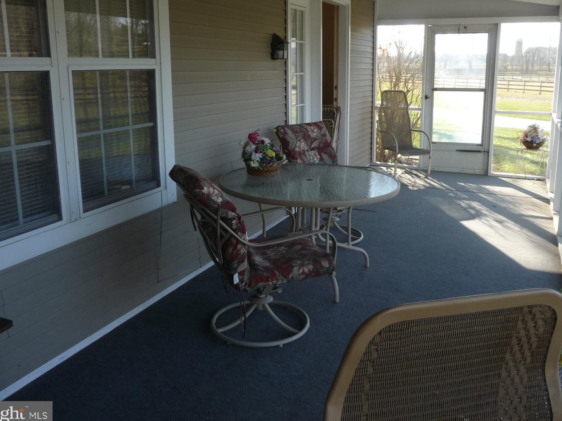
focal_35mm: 33
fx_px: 536
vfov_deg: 42.8
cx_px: 303
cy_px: 179
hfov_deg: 55.3
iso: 100
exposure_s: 1/125
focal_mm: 4.7
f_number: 3.3
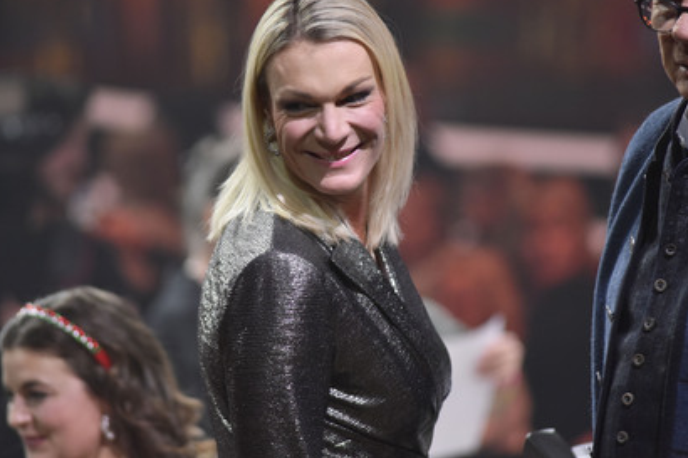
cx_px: 318
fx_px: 6304
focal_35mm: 330
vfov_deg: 4.2
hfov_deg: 6.2
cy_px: 213
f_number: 4
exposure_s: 1/320
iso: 4000
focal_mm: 300
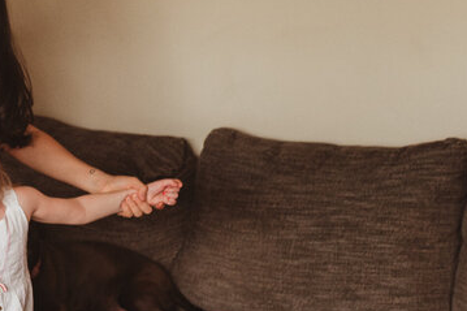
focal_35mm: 117
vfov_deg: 11.7
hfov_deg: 16.2
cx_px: -206
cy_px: 95
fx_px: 1517
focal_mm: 35
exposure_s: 1/250
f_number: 2.8
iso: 2000
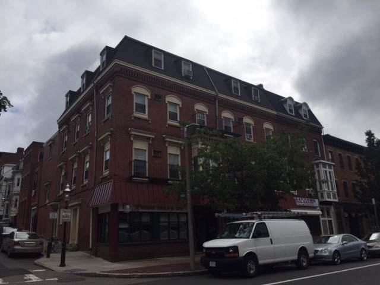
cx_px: 190
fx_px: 318
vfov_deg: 48.2
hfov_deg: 61.7
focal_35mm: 29
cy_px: 142
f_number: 2.2
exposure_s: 1/6623
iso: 32
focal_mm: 4.15
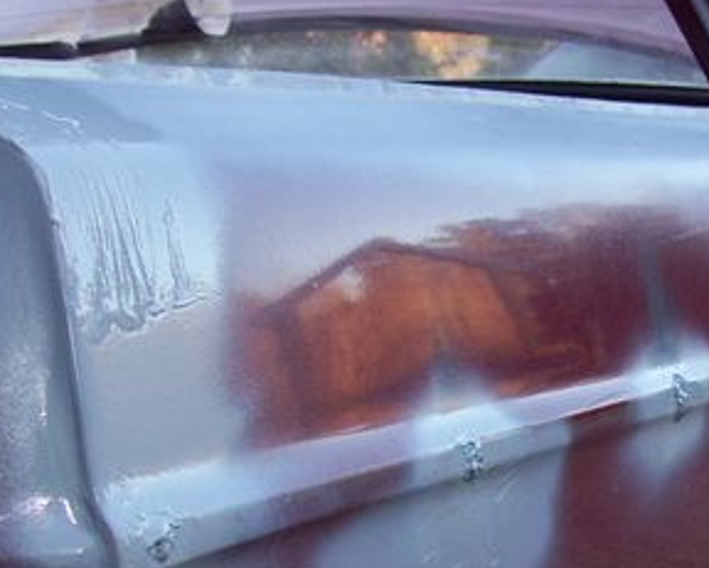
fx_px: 1638
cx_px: 579
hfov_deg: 24.0
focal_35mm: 78
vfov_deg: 19.6
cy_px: 425
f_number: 2.7
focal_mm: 6
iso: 80
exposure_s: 1/64
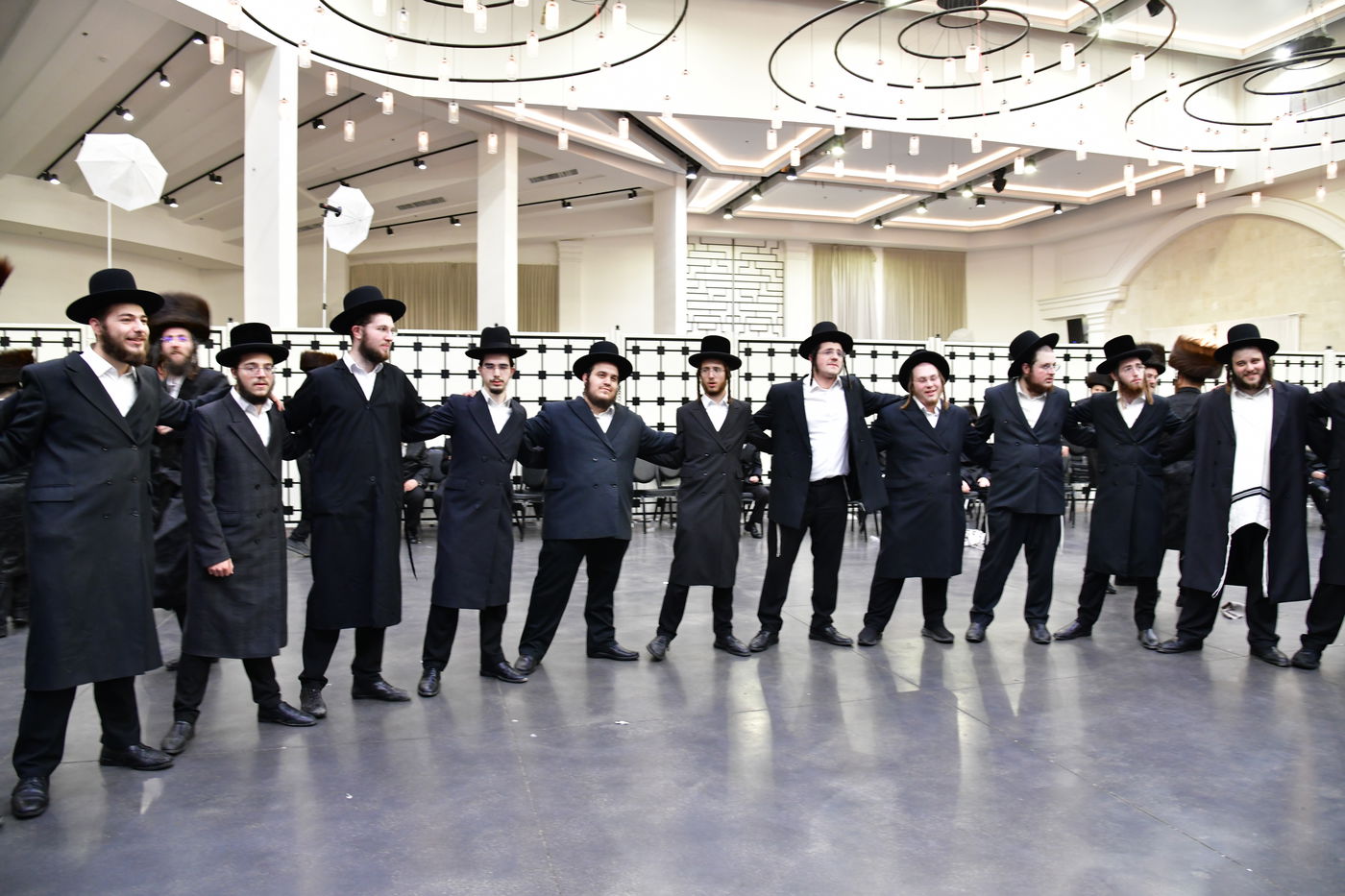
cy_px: 448
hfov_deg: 73.8
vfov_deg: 53.1
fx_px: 896
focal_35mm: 24
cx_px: 672
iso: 2000
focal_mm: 24
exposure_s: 1/100
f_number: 5.6
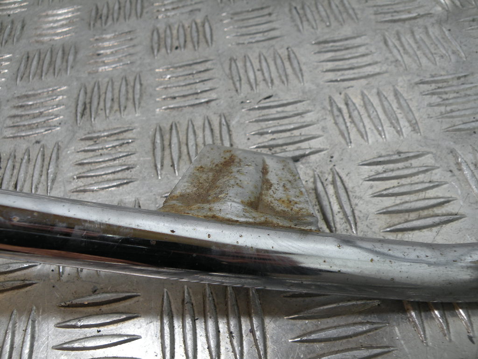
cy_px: 180
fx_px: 373
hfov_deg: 65.3
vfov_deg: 51.4
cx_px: 239
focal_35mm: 27
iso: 64
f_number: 3.2
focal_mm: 4.7
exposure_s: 1/70
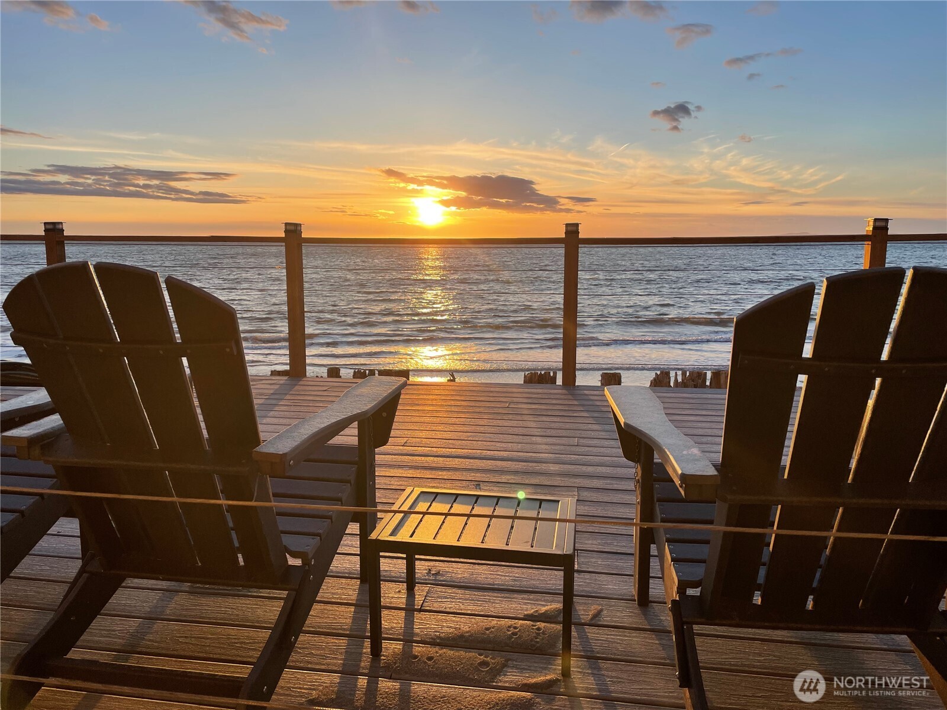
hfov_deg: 67.3
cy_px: 355
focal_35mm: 26
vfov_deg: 53.1
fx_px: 711
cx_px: 474
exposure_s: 1/1595
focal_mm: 4.2
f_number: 1.6
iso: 32
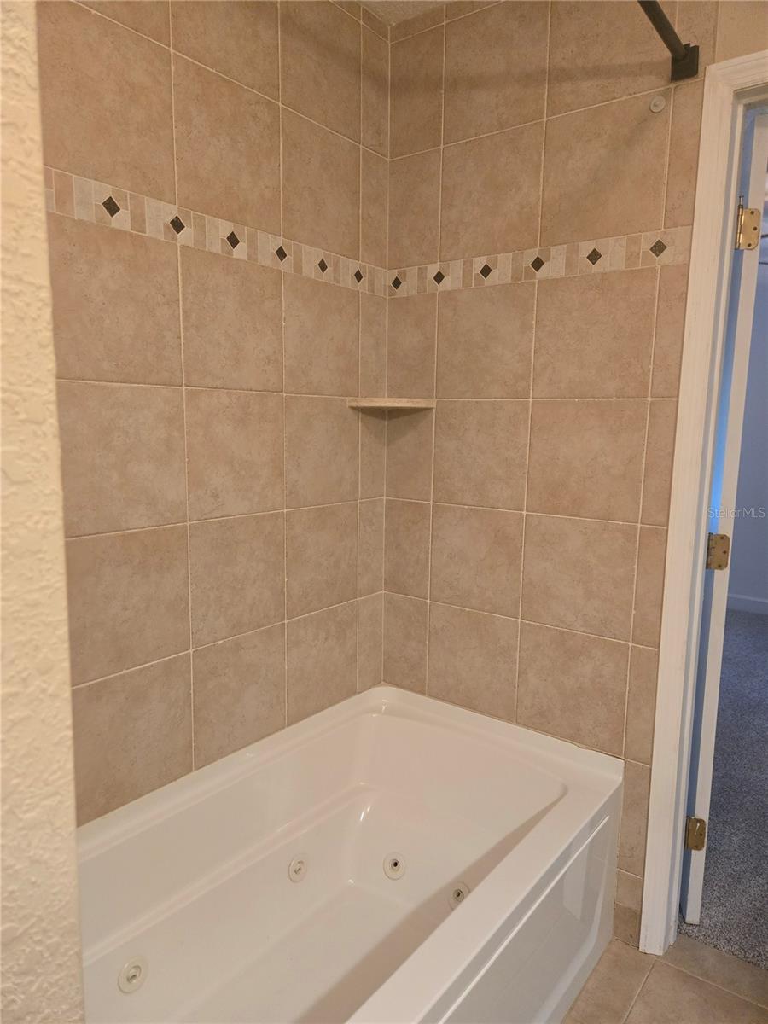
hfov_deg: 58.9
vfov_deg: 73.9
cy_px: 512
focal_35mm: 23
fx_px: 680
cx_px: 384
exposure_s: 1/120
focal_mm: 5.4
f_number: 1.8
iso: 800
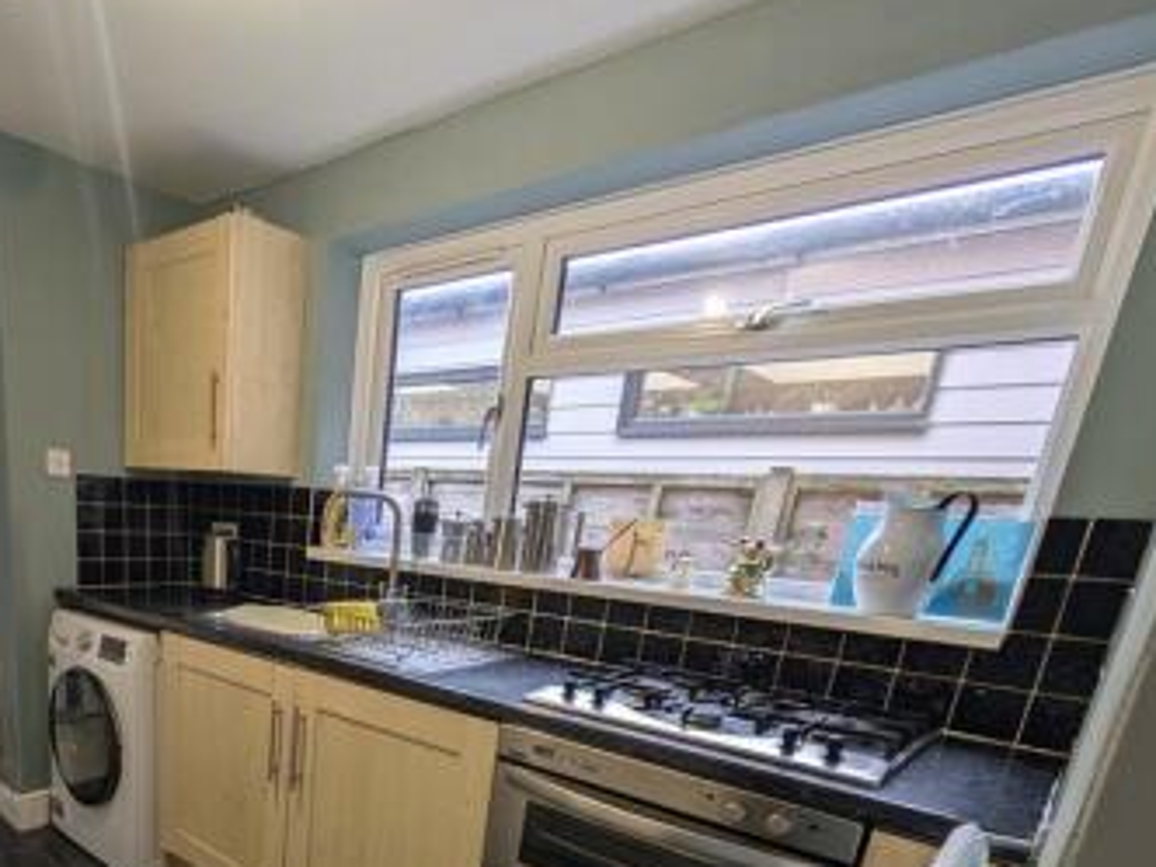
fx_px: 701
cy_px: 726
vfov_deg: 57.4
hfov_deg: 74.1
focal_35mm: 21
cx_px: 306
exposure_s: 1/63
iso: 110
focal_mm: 2.02
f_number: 1.7
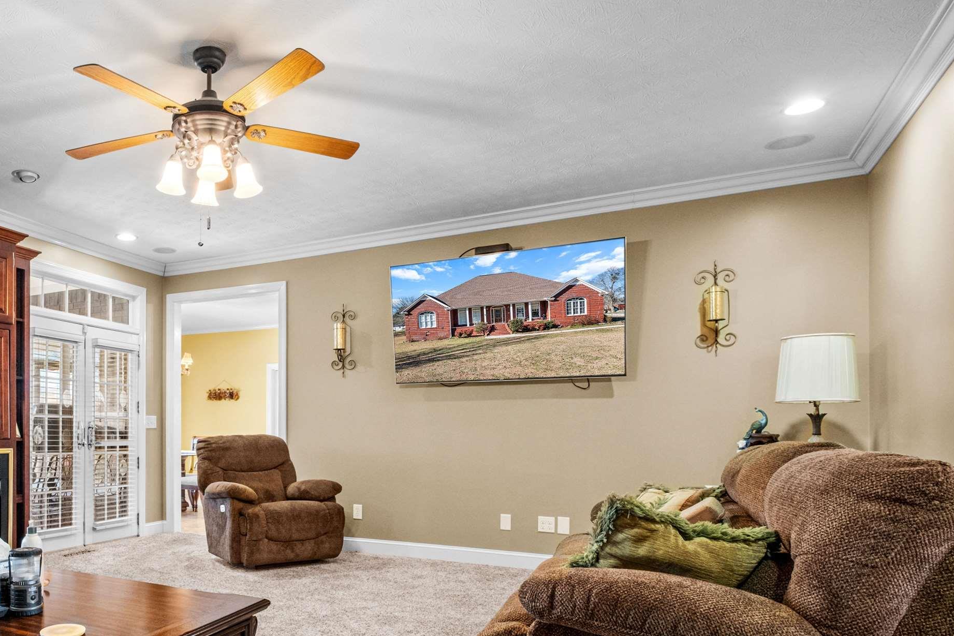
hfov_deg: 66.9
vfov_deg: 50.1
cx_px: 237
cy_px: 437
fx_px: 663
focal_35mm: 25
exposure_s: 1/2
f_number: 7.1
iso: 800
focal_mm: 10
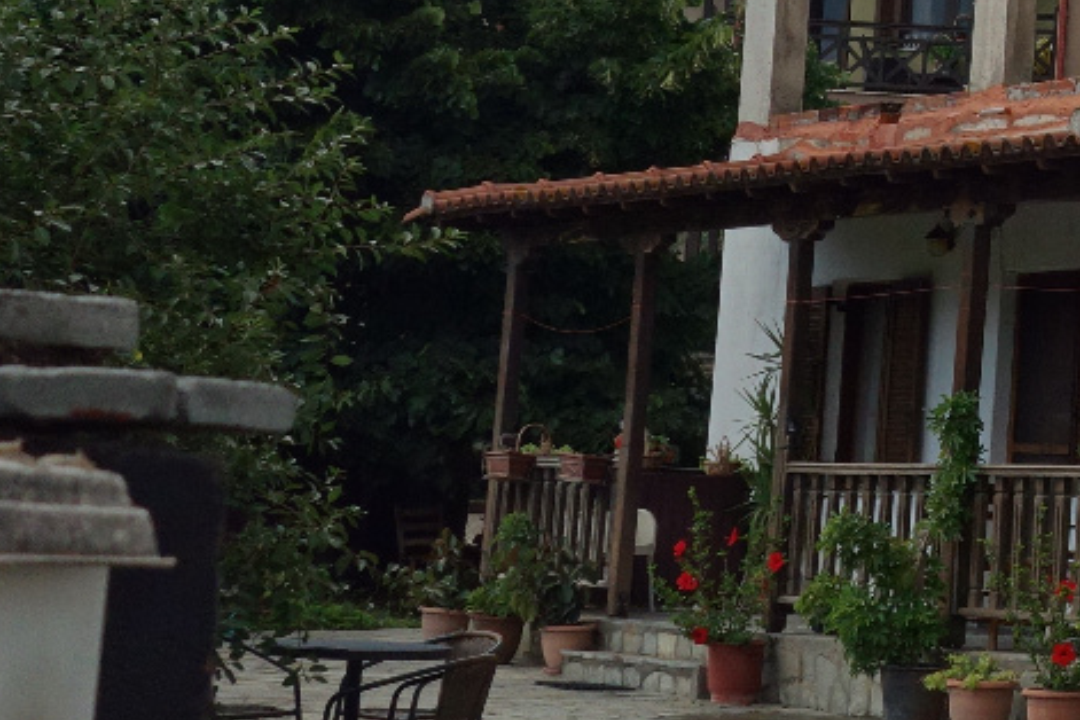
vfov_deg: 10.6
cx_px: 1543
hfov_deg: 14.9
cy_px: 48
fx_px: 3870
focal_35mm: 129
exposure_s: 1/400
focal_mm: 14.23
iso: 125
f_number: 5.6
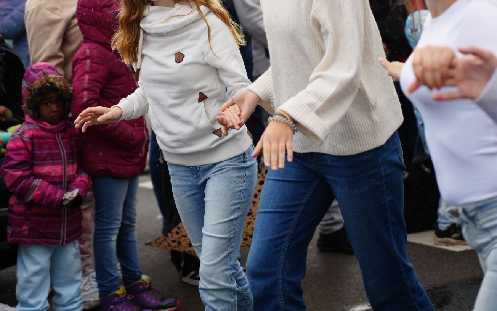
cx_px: 252
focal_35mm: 120
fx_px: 1625
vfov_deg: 10.8
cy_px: 5
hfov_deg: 17.4
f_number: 2.8
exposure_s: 1/1250
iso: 200
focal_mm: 75
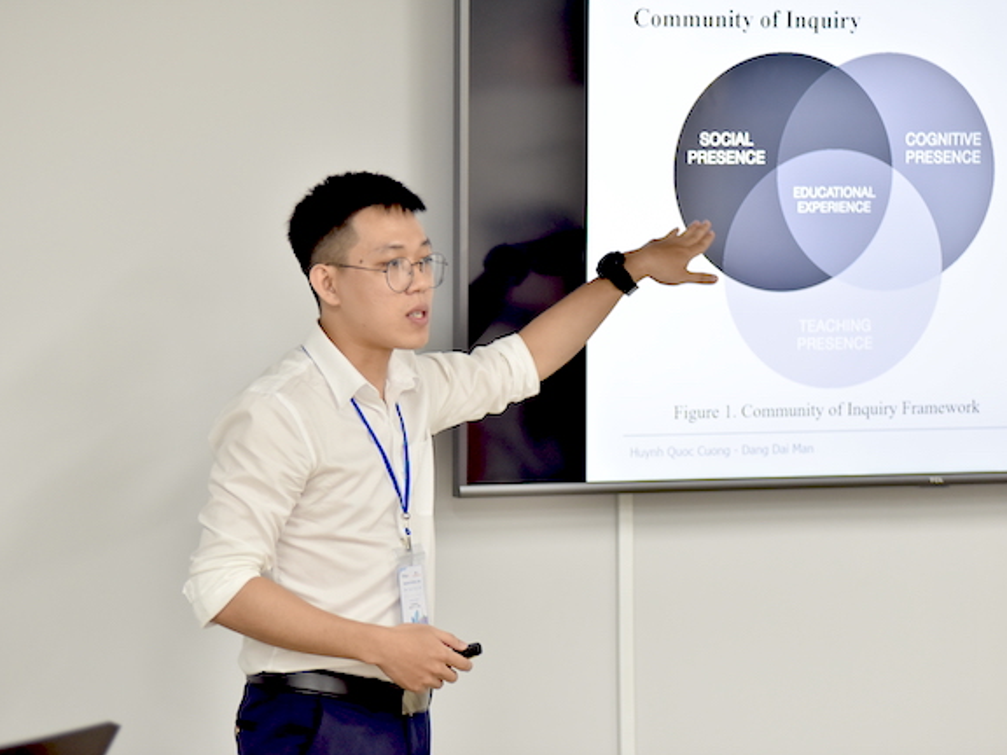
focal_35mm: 126
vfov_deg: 11.8
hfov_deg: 15.6
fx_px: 3665
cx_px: 507
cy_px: 378
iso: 1250
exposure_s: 1/250
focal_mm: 116
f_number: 2.8
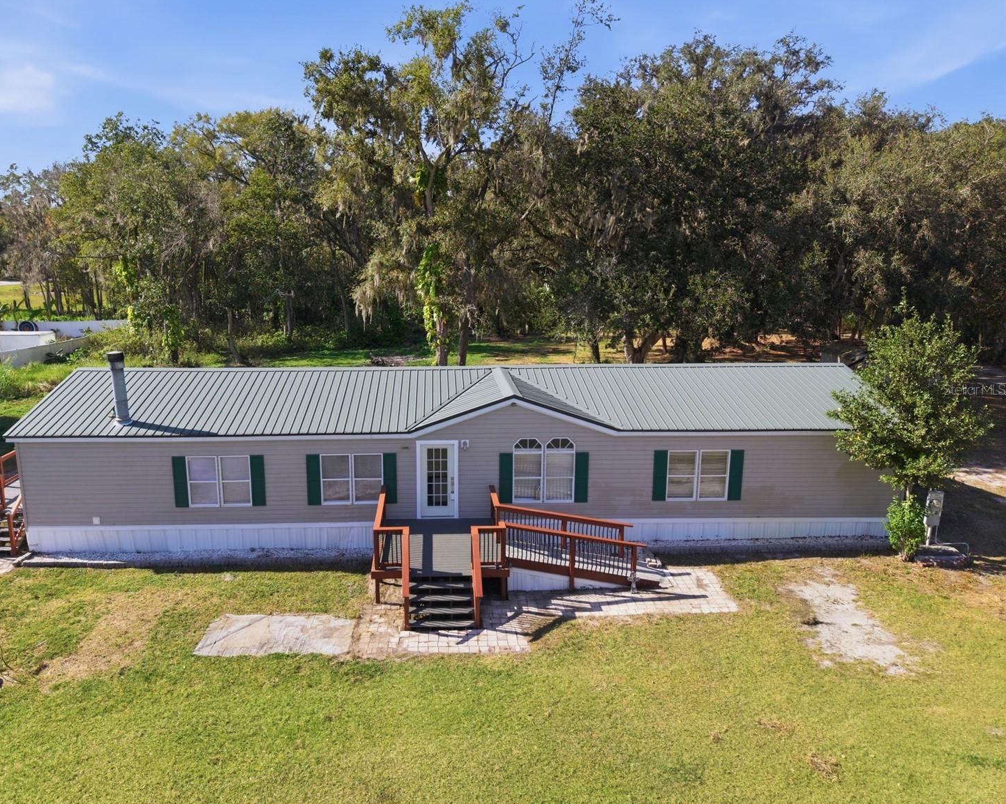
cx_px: 451
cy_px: 389
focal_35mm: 26
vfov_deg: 54.9
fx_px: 774
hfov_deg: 65.9
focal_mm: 8.7
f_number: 1.8
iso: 200
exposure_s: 1/90
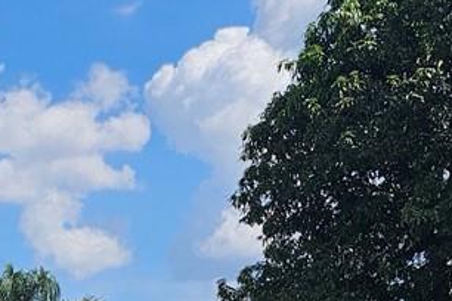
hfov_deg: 14.8
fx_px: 1569
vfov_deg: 10.1
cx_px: -297
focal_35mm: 125
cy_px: 623
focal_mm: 6.3
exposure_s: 1/1472
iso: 16
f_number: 1.7
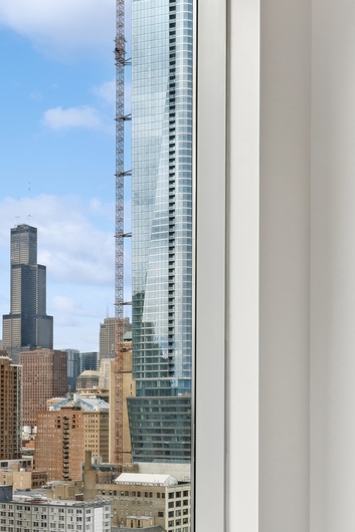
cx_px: 134
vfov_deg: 35.1
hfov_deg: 24.5
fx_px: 814
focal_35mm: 55
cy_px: 423
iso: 200
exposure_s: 1/20
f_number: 9.5
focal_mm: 27
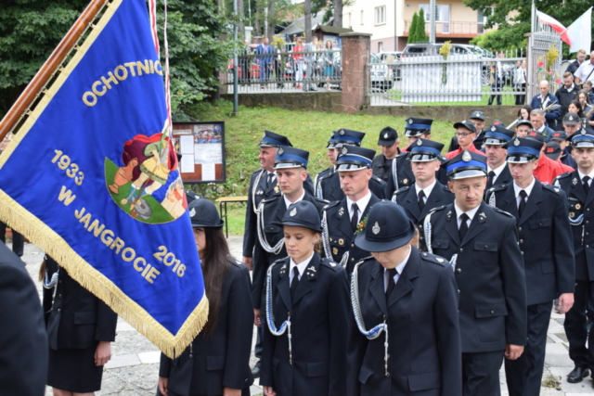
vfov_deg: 26.5
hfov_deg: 38.9
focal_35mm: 51
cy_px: 198
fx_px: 842
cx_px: 297
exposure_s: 1/160
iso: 400
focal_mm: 34
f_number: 6.3
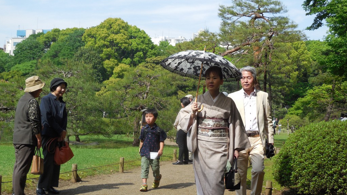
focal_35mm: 58
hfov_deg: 36.0
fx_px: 534
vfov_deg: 20.7
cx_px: 174
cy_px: 118
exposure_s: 1/640
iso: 125
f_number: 4
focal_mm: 9.4
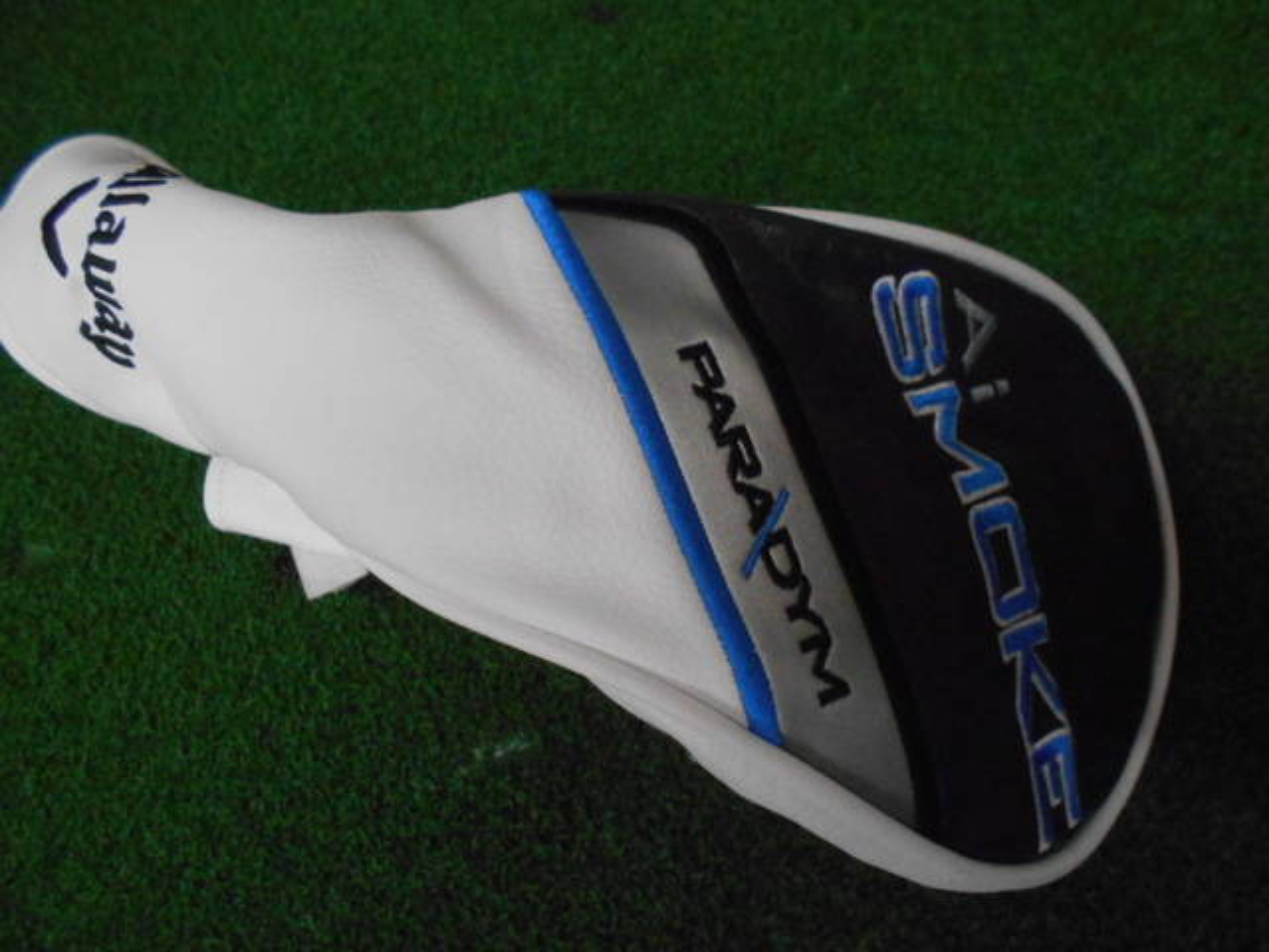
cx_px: 634
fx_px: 953
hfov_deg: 67.3
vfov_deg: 53.1
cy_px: 476
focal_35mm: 26
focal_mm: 4.6
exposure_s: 1/160
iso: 800
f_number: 3.2
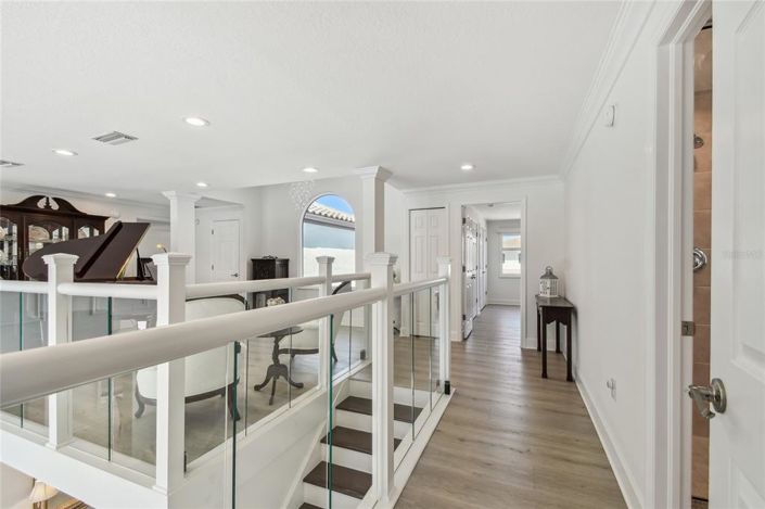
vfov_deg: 77.2
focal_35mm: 15
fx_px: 319
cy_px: 254
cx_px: 382
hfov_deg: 100.4
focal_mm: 10
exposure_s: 1/30
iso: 100
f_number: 7.1
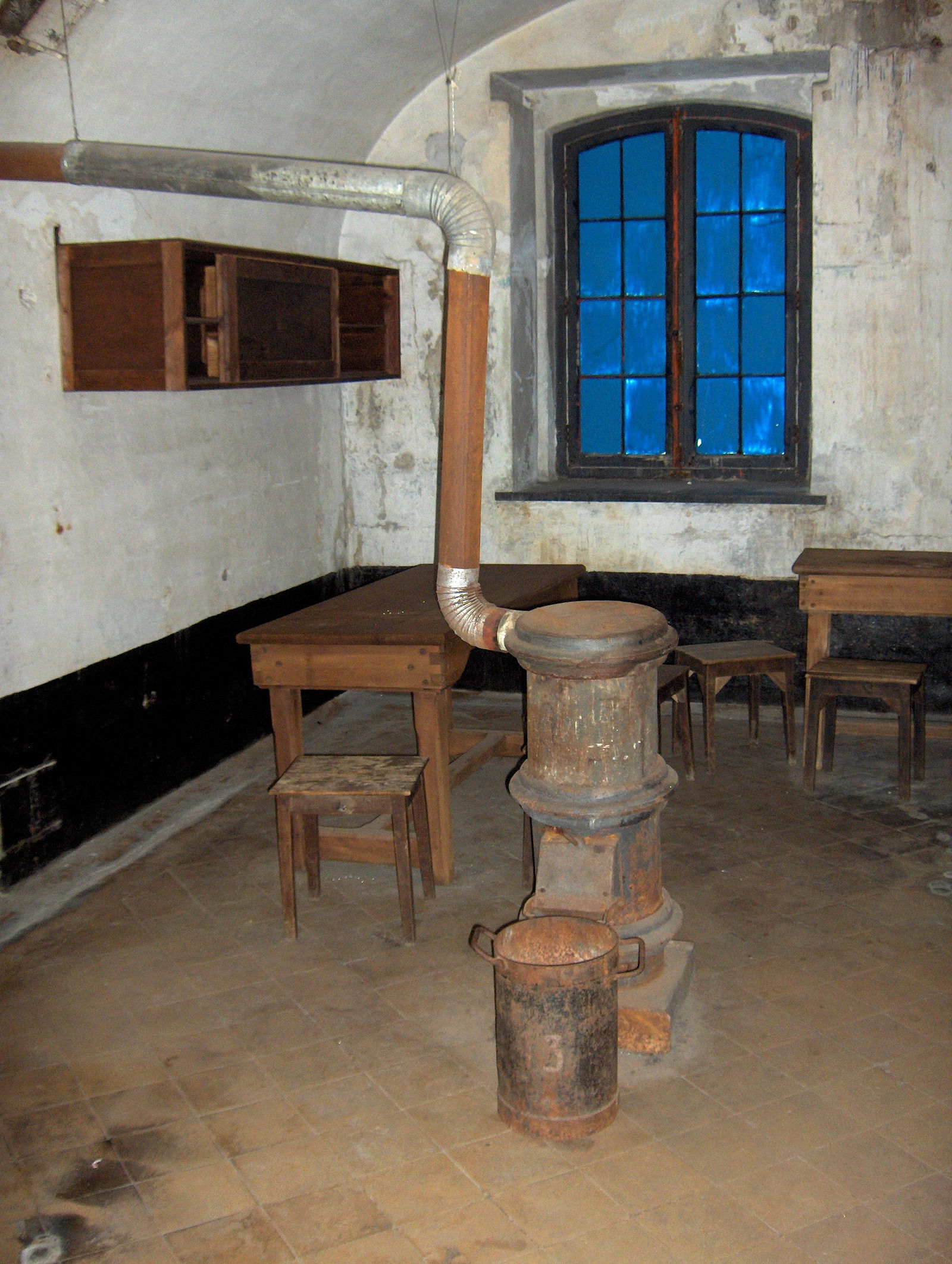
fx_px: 1426
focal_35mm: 39
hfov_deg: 36.9
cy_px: 632
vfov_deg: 47.8
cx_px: 476
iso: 154
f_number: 2.8
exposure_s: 1/60
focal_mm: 8
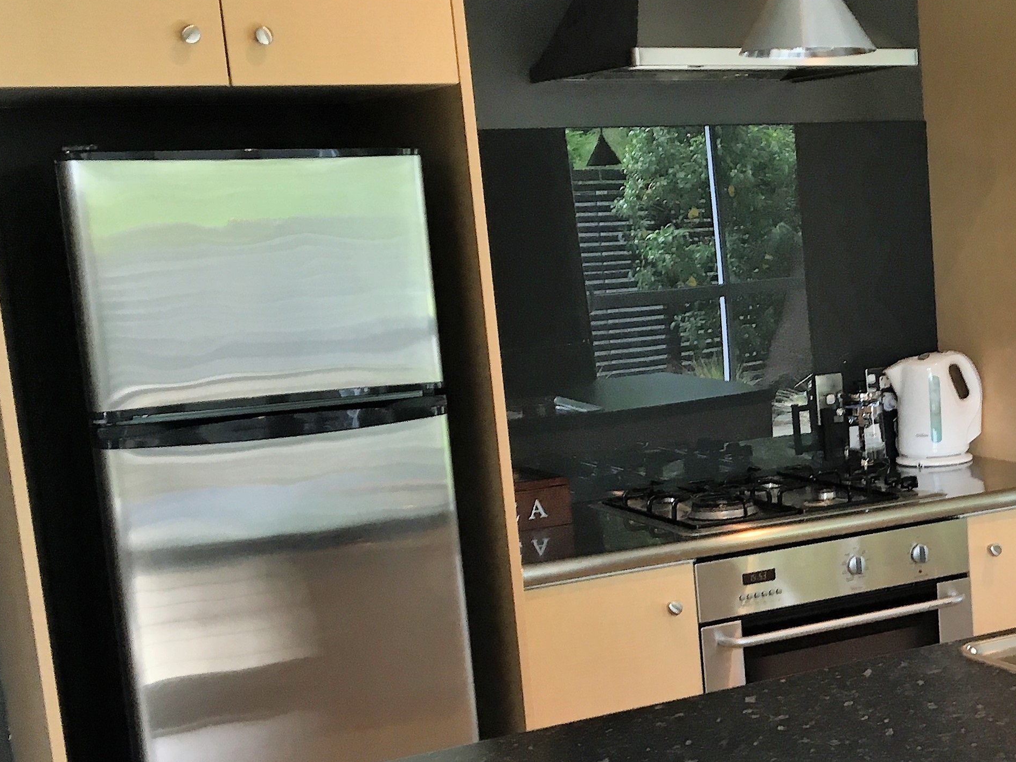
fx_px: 1820
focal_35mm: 62
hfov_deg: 29.5
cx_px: 977
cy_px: 523
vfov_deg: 23.5
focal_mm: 4.15
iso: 64
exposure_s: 1/33
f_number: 2.2
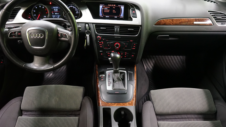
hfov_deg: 64.3
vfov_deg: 38.9
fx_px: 180
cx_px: 115
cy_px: 62
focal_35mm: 30
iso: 6400
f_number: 6.3
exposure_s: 1/40
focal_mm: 28
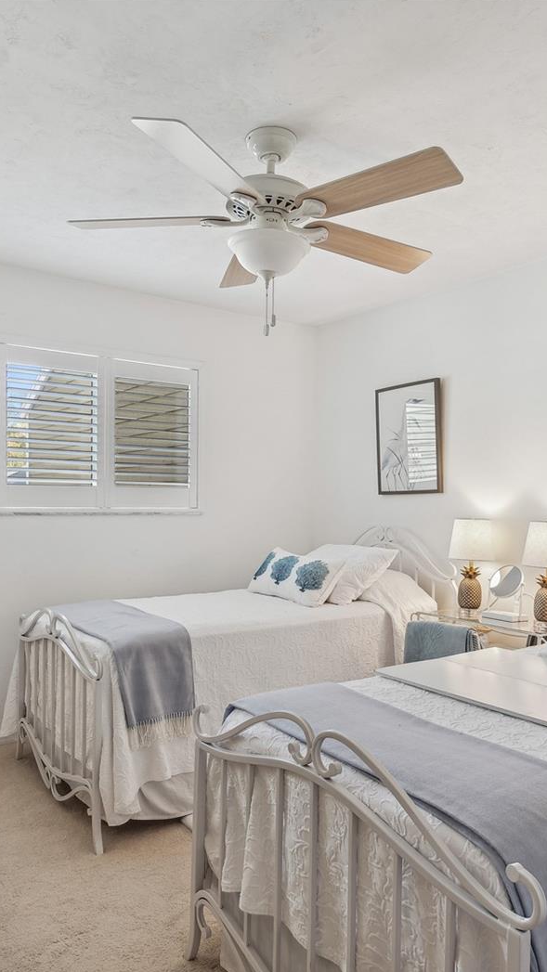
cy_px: 489
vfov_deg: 76.3
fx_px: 619
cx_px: 274
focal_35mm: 24
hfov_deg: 47.7
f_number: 8
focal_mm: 10
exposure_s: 1/15
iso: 200
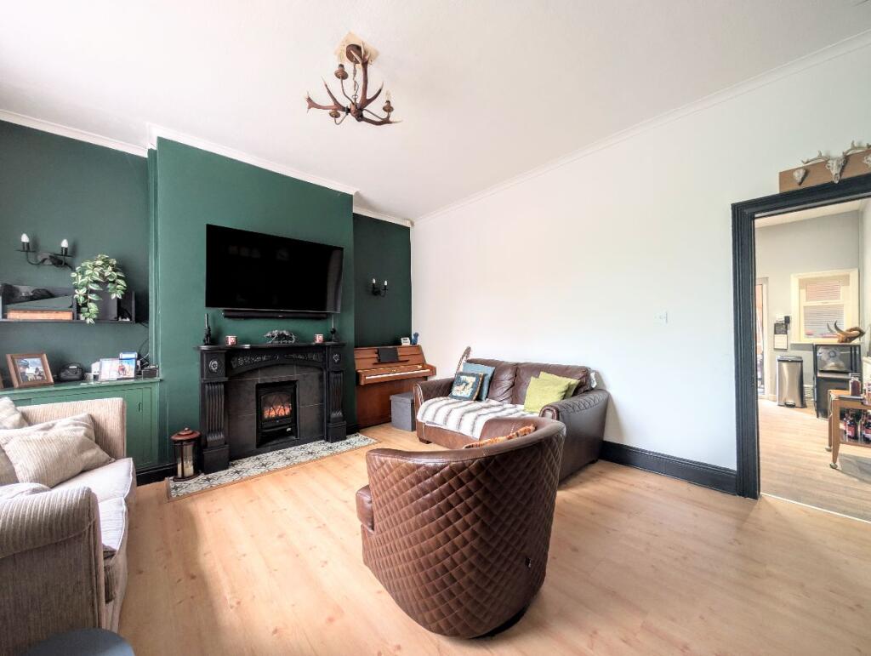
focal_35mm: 12
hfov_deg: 110.5
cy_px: 328
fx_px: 302
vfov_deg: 94.6
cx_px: 436
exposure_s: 1/15
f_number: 1.7
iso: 105
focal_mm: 2.02
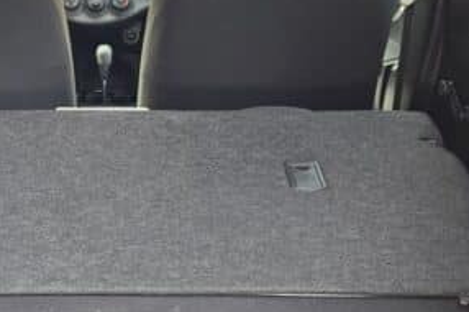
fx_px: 872
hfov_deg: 29.5
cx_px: 102
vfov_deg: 20.1
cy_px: 246
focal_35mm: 67
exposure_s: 1/100
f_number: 1.8
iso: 160
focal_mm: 5.4
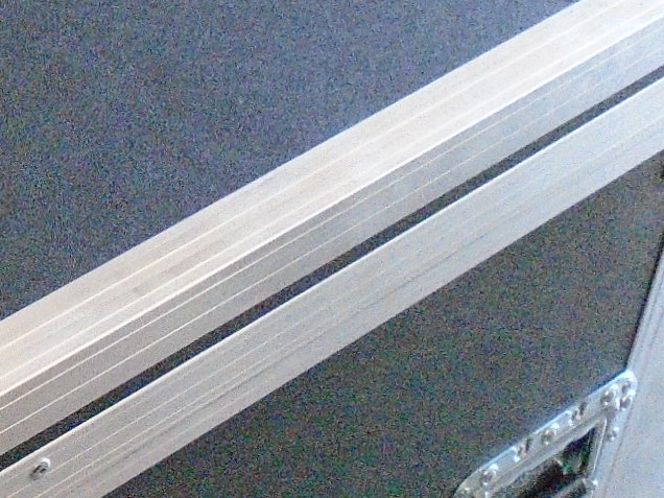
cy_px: 373
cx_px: -199
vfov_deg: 13.9
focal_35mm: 106
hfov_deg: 17.4
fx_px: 2033
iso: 800
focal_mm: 4.6
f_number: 3.2
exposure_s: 1/160
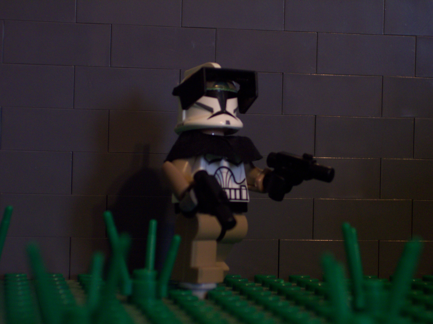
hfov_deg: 17.3
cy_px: 162
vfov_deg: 13.0
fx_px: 1425
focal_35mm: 114
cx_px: 216
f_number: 4.8
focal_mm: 24
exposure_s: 1/8
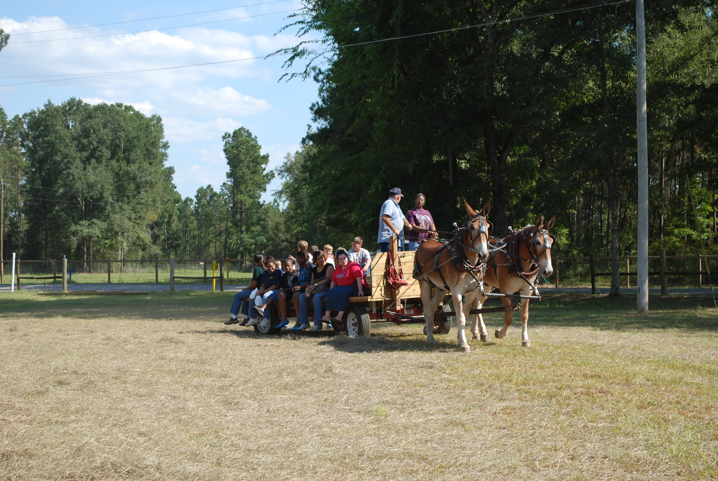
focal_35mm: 68
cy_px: 240
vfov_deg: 20.2
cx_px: 359
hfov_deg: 29.8
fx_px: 1348
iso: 100
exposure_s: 1/200
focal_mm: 45
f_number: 7.1
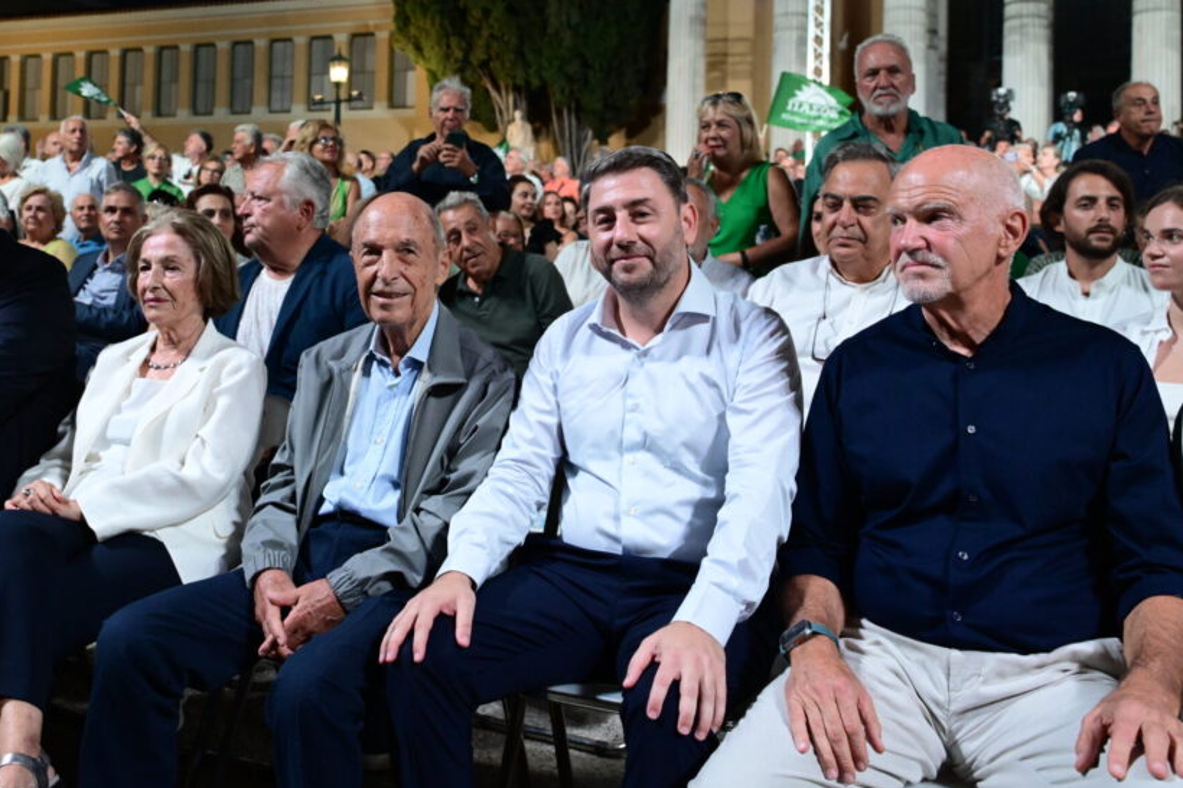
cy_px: 216
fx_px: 1347
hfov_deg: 46.7
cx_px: 398
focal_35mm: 41
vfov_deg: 32.1
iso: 5000
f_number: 5
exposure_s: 1/320
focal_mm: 28
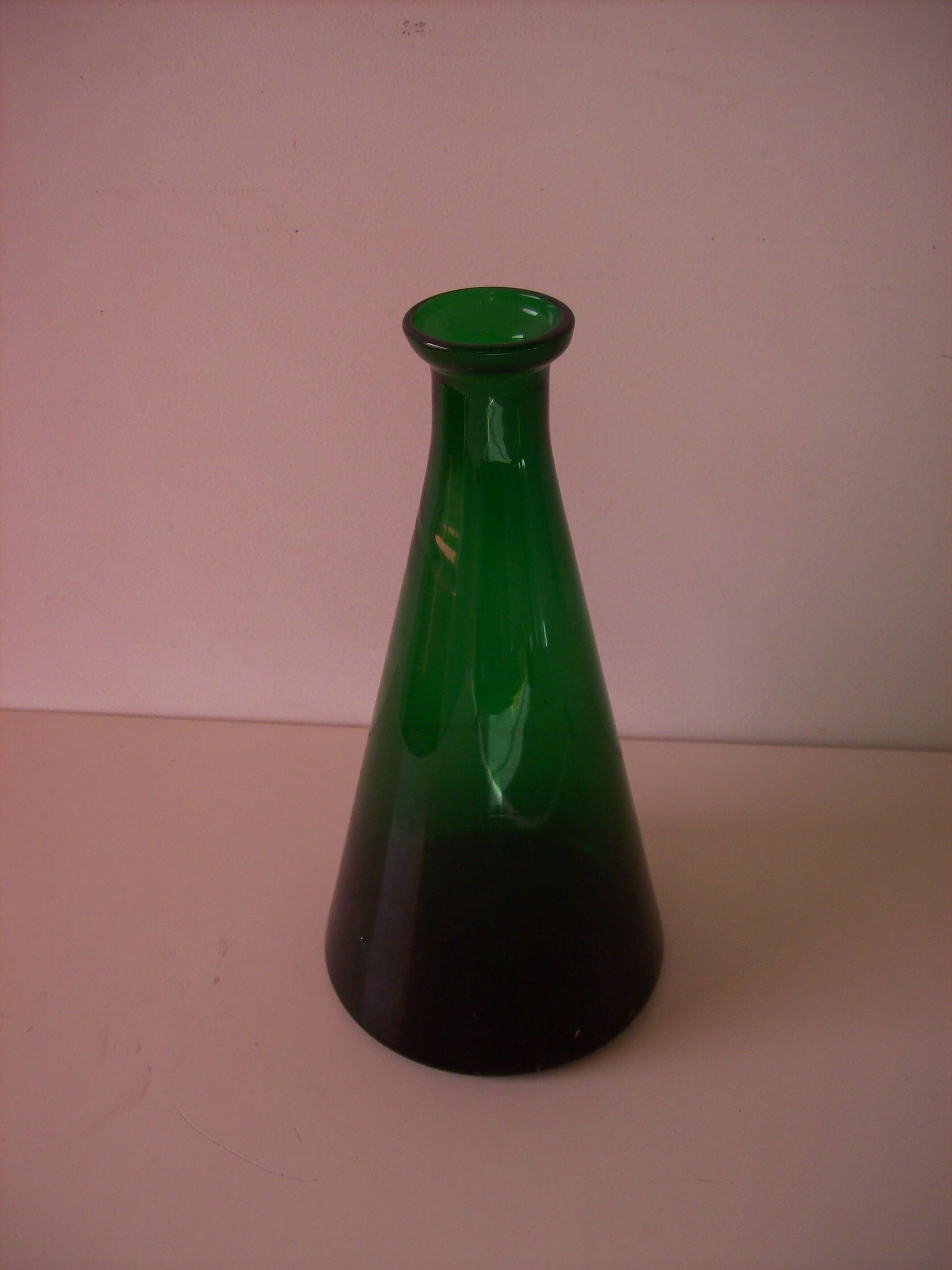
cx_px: 476
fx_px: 1321
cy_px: 635
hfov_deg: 39.6
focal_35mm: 36
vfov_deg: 51.4
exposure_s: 1/64
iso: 80
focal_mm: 6
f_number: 2.7
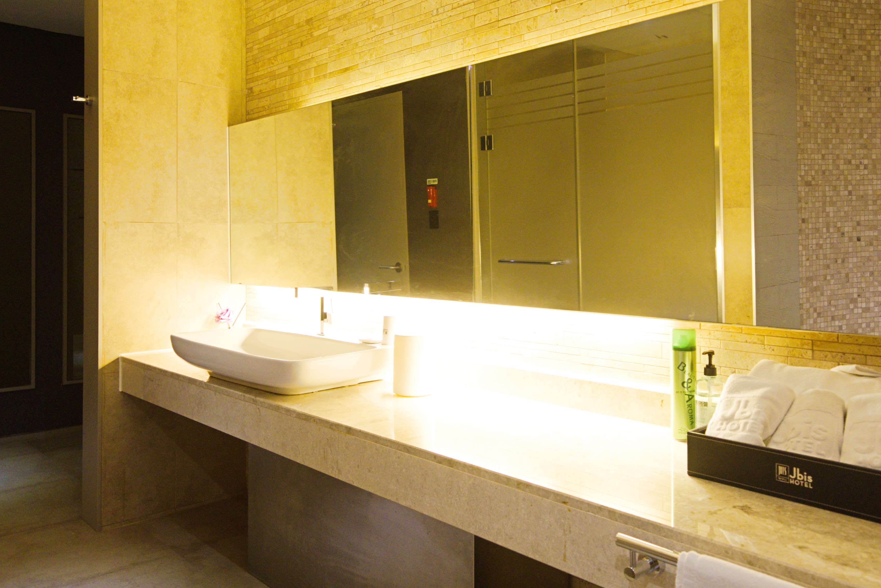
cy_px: 232
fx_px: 734
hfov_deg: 61.9
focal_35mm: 30
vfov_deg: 43.4
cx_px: 442
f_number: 4
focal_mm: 17
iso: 800
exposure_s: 1/15
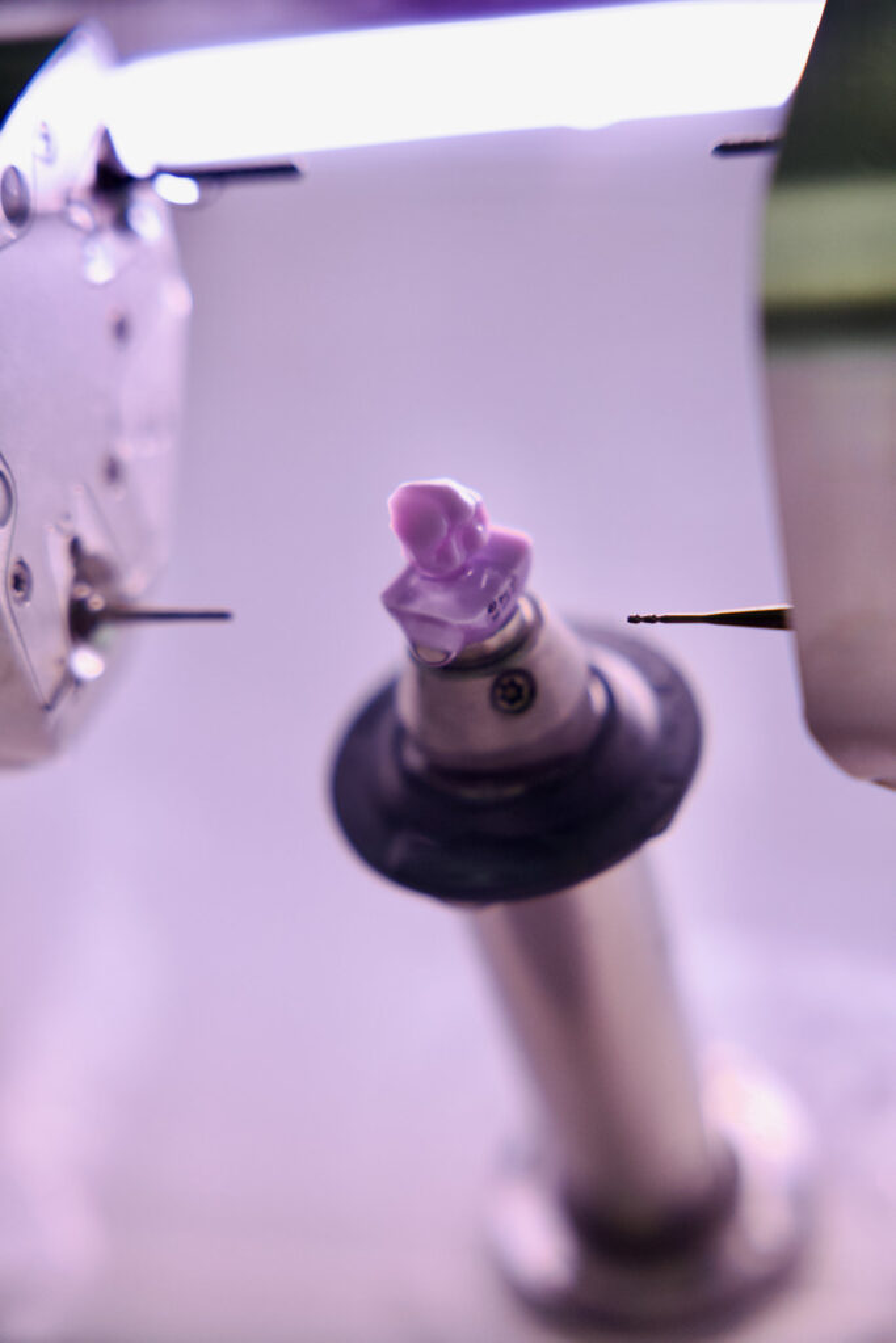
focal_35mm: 70
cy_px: 672
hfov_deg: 19.5
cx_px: 448
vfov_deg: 28.8
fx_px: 2612
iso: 1250
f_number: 2.8
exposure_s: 1/400
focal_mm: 70
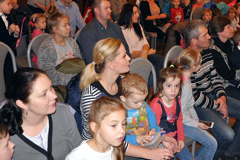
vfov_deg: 25.5
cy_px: 63
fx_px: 351
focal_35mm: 53
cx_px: 155
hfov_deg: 37.4
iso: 1250
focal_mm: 25
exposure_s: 1/60
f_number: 4.5
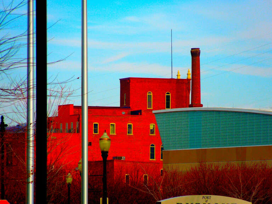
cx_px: 136
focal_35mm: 306
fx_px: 2404
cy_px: 102
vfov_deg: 4.9
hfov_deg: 6.5
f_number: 5.5
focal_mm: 55.1
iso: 100
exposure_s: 1/400
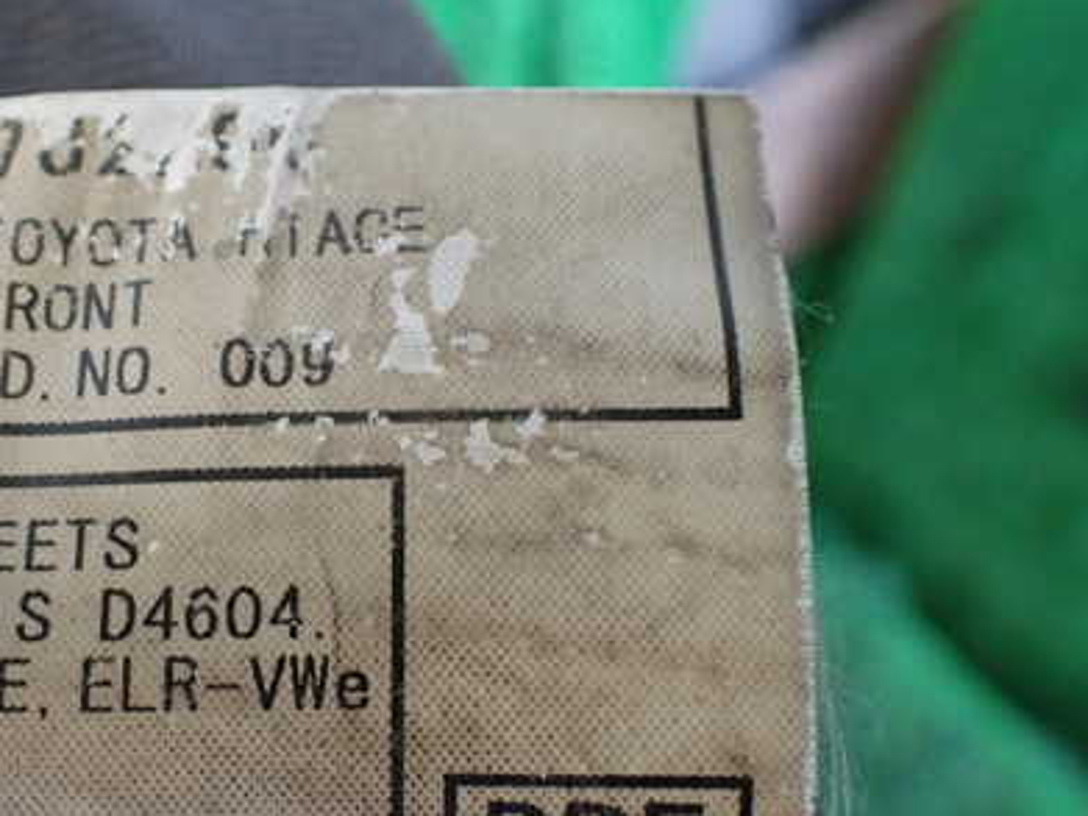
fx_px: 1445
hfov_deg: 40.5
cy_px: 465
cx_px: 323
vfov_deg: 31.5
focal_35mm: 46
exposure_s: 1/125
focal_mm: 5.4
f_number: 2.3
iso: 400
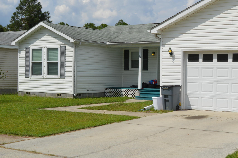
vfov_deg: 21.5
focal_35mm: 63
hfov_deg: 30.7
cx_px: 206
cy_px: 67
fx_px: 416
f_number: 10
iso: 100
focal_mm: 24
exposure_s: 1/400
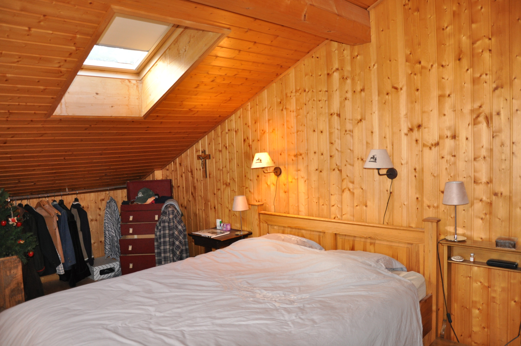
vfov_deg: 47.8
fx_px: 390
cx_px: 260
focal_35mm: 27
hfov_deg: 67.4
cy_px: 173
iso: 800
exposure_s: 1/60
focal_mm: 18
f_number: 3.5
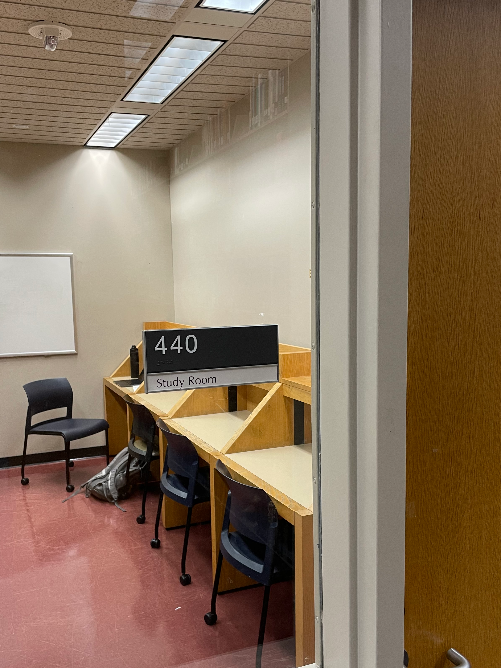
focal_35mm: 33
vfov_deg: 55.2
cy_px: 372
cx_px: 237
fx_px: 637
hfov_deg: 42.9
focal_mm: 4.2
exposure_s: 1/45
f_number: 1.6
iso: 80
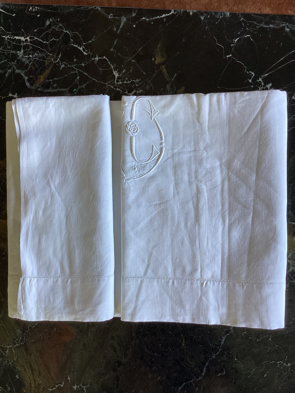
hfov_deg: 45.4
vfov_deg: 58.4
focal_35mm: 31
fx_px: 352
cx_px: 148
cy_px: 196
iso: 64
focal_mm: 3.3
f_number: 2.4
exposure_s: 1/60
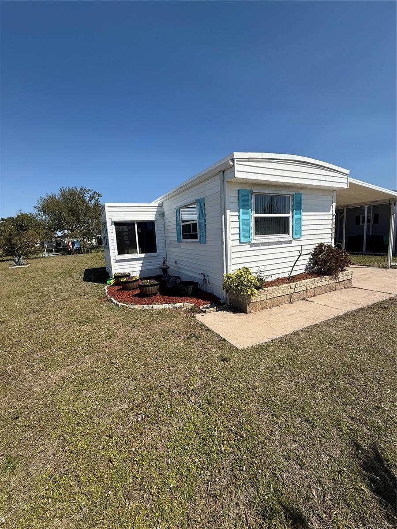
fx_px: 214
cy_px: 264
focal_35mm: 14
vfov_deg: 102.1
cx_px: 198
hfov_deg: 85.7
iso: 50
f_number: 2.2
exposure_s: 1/4149
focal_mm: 2.22
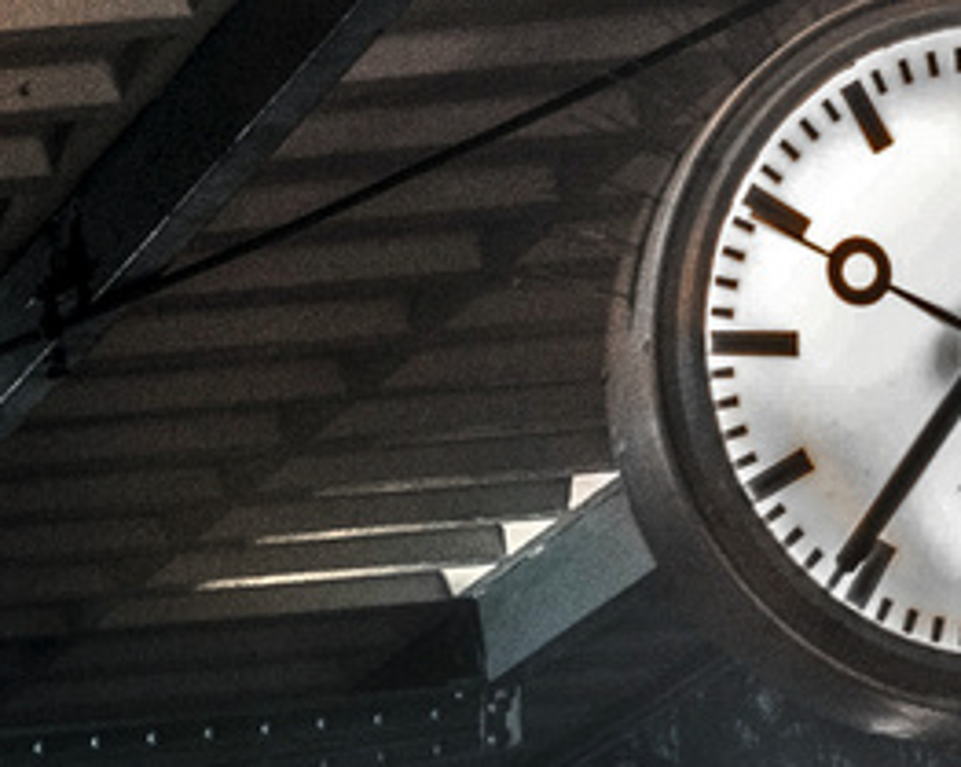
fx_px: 8662
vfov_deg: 4.9
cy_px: 1732
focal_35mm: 305
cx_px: -635
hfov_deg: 6.2
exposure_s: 1/2
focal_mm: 35
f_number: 6.3
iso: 160
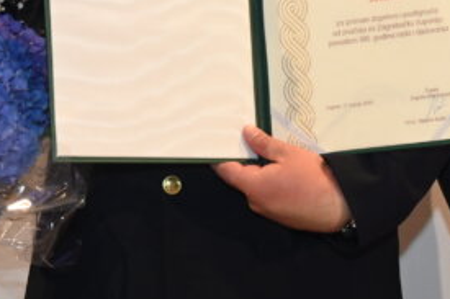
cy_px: -9
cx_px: 160
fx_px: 2324
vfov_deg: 7.3
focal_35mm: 186
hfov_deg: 11.1
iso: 1100
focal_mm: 50
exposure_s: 1/60
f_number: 5.6
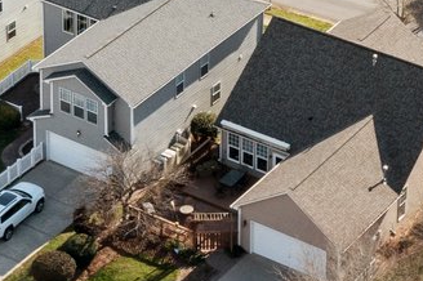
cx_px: 148
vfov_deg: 7.4
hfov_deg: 11.7
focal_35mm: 175
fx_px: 2054
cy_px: -352
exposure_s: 1/400
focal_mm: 10.26
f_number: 5.6
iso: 100
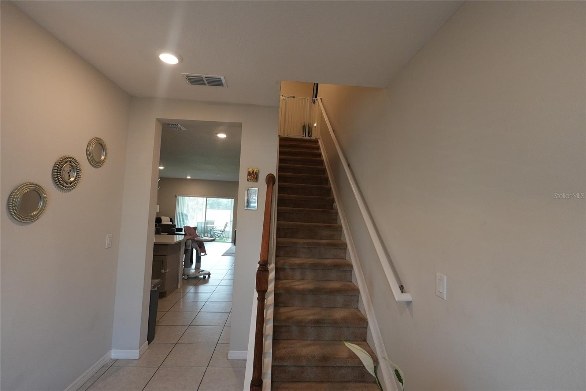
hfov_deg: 96.7
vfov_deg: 73.8
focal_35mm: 16
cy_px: 196
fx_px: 260
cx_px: 293
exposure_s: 1/160
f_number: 4
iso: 1250
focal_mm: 11
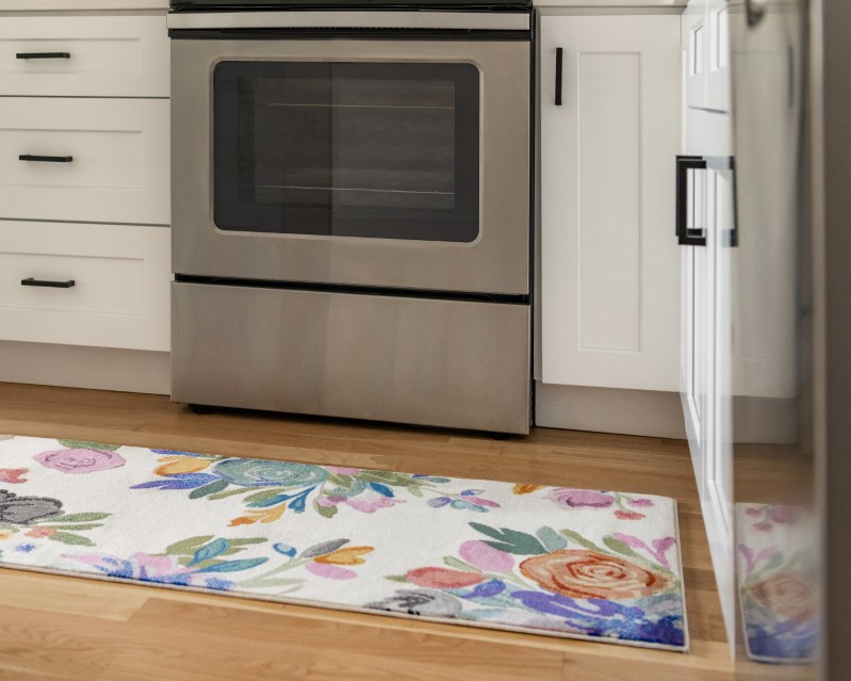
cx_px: 264
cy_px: 274
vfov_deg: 32.6
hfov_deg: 39.7
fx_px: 1158
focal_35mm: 46
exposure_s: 1/40
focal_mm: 34
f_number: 2.8
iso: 640
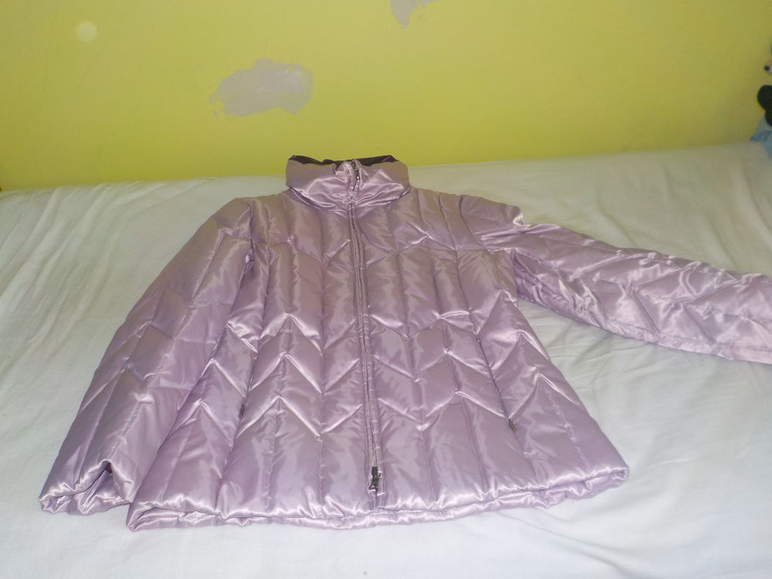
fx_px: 669
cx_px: 386
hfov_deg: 60.0
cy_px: 290
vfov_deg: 46.8
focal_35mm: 30
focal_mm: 4.1
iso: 200
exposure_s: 1/30
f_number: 3.3
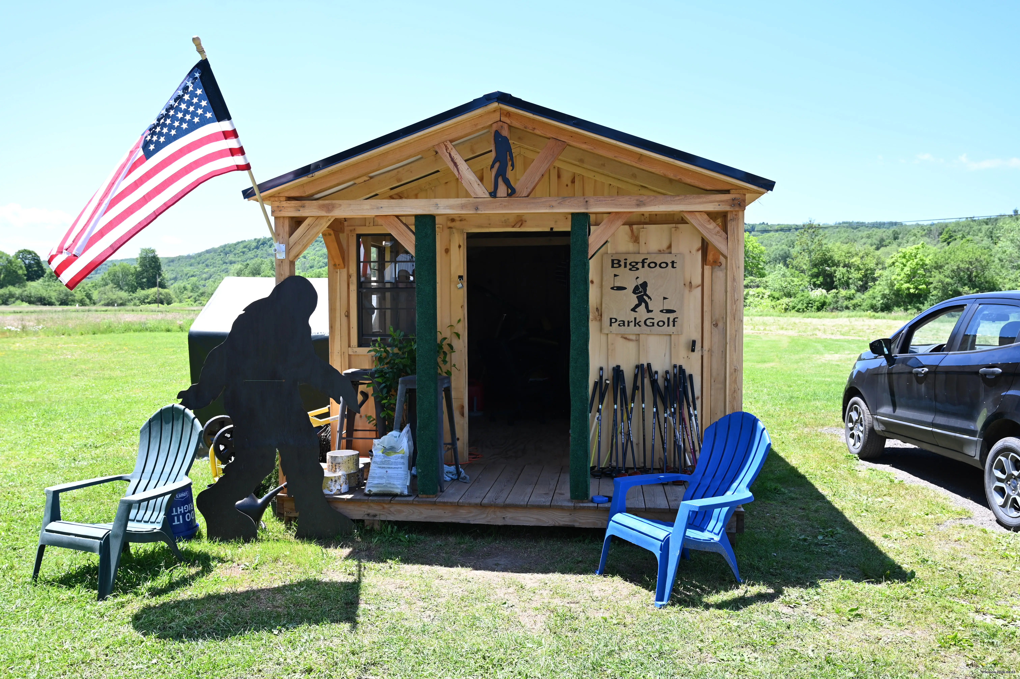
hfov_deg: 65.5
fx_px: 793
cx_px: 510
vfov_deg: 46.3
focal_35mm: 28
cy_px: 340
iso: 180
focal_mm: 28
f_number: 5.6
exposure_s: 1/250
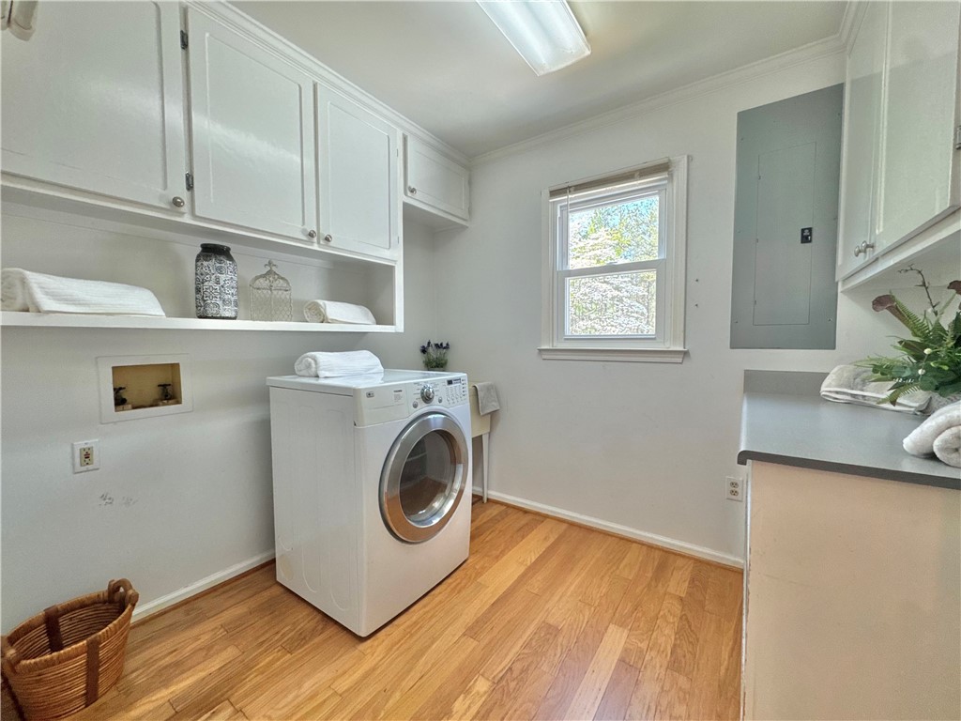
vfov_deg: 85.7
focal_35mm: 14
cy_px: 360
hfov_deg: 102.1
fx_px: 389
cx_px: 480
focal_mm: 2.22
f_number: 2.2
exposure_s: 1/120
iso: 125
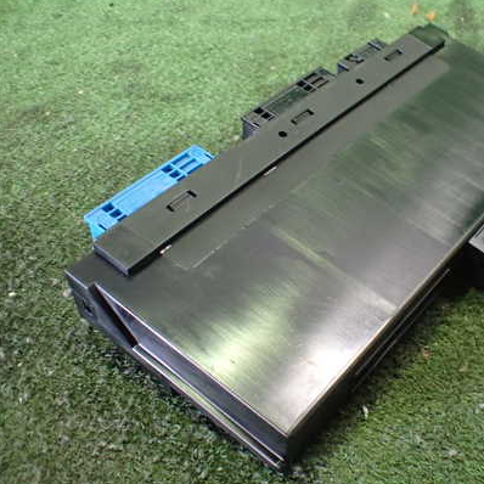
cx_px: 361
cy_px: 240
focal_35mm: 40
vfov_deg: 41.9
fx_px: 633
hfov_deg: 40.7
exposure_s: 1/30
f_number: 2.3
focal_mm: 5.4
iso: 800
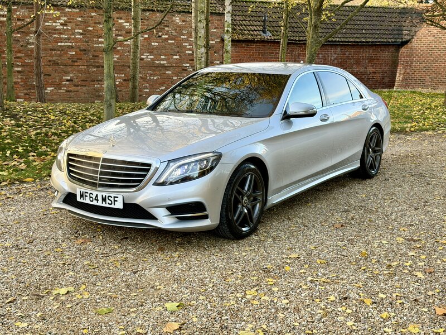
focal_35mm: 48
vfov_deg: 30.3
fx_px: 618
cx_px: 223
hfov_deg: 39.7
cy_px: 168
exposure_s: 1/193
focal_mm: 6.76
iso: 64
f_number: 1.78
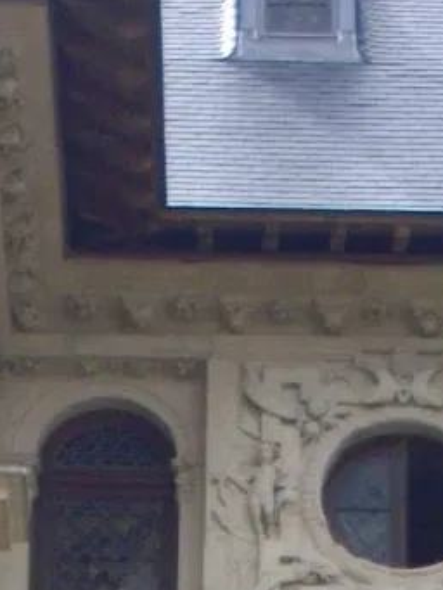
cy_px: 1102
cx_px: 303
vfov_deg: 8.5
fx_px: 3786
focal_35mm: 222
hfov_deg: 6.7
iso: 100
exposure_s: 1/200
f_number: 5.6
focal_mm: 6.2
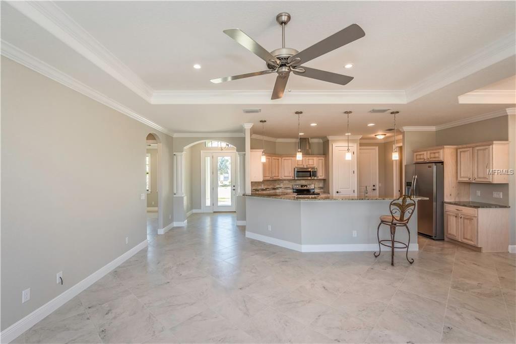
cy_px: 172
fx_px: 215
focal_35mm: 15
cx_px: 258
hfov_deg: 100.4
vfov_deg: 77.3
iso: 400
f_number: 5
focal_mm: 15
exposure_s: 1/100
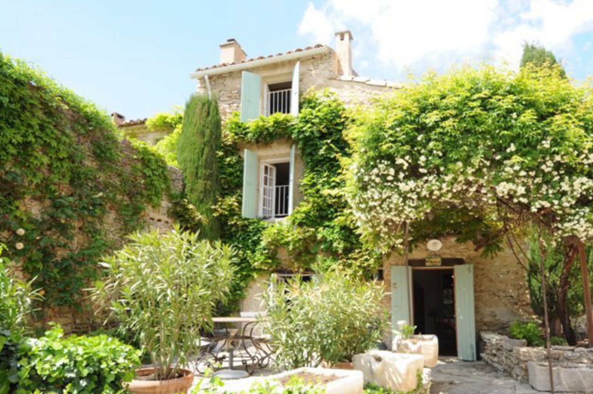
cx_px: 317
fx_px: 444
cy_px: 234
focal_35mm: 27
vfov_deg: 47.6
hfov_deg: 67.4
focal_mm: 21
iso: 640
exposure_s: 1/320
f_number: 9
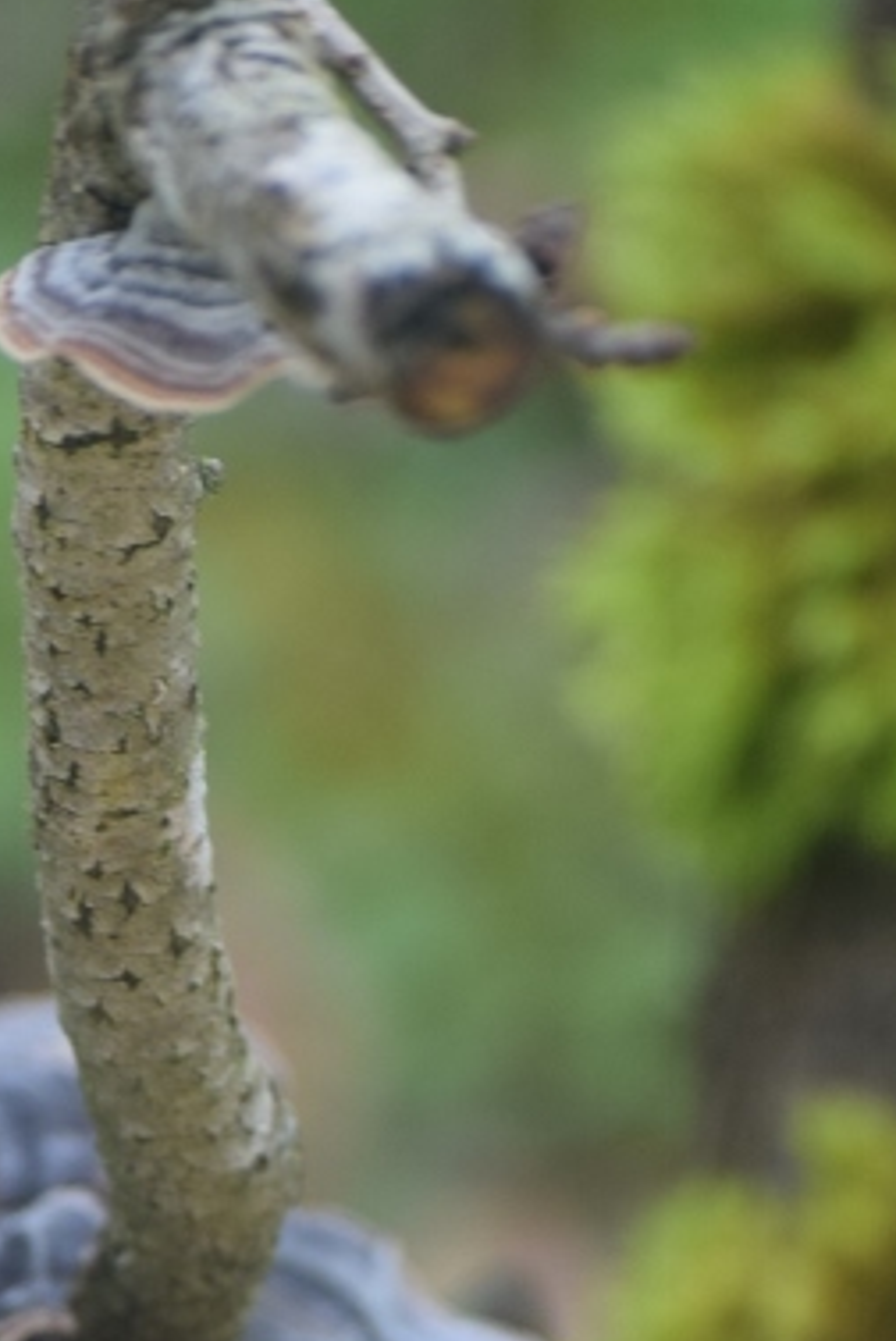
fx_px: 14868
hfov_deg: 3.5
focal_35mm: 399
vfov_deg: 5.2
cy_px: 1387
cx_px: 172
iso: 560
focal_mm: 98
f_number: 4.5
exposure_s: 1/250
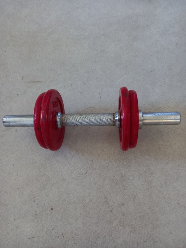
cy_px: 124
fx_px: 179
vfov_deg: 69.4
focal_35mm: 25
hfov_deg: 54.9
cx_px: 93
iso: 250
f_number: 2
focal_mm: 4.6
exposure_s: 1/24
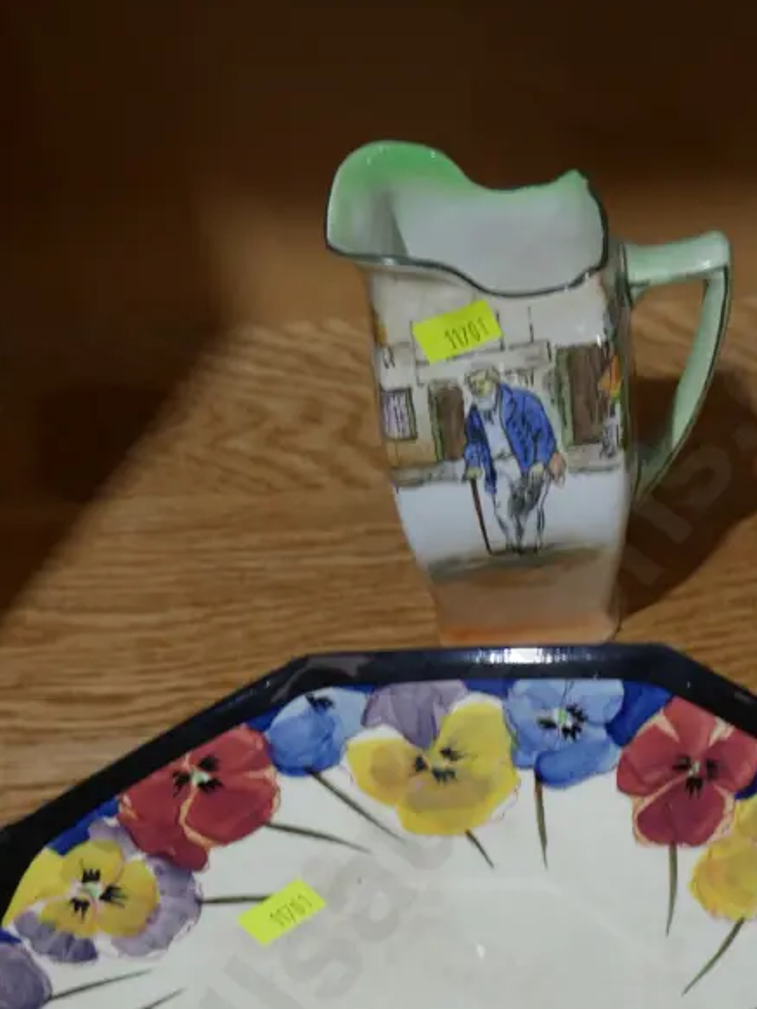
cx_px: 430
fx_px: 2768
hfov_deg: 15.6
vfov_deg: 20.4
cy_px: 813
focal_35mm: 95
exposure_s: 1/60
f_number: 5.6
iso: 400
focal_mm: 27
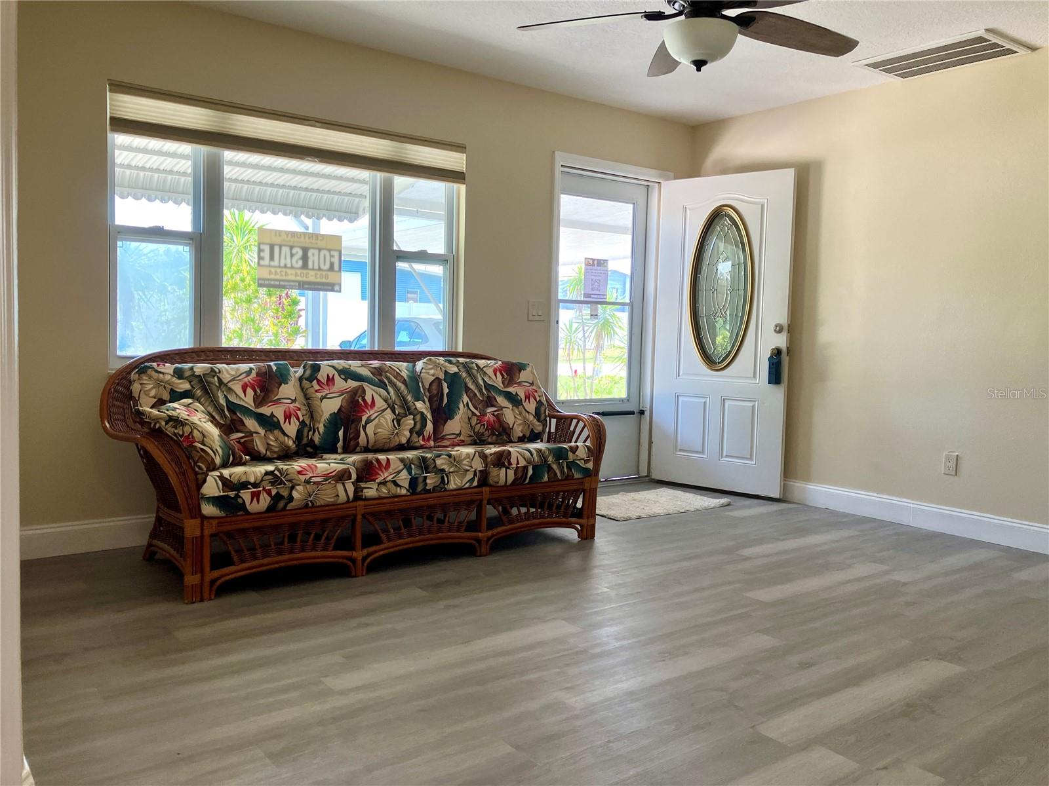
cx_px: 524
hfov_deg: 63.4
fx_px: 849
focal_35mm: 28
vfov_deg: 49.7
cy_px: 393
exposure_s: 1/120
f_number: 1.8
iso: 64
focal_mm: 3.99
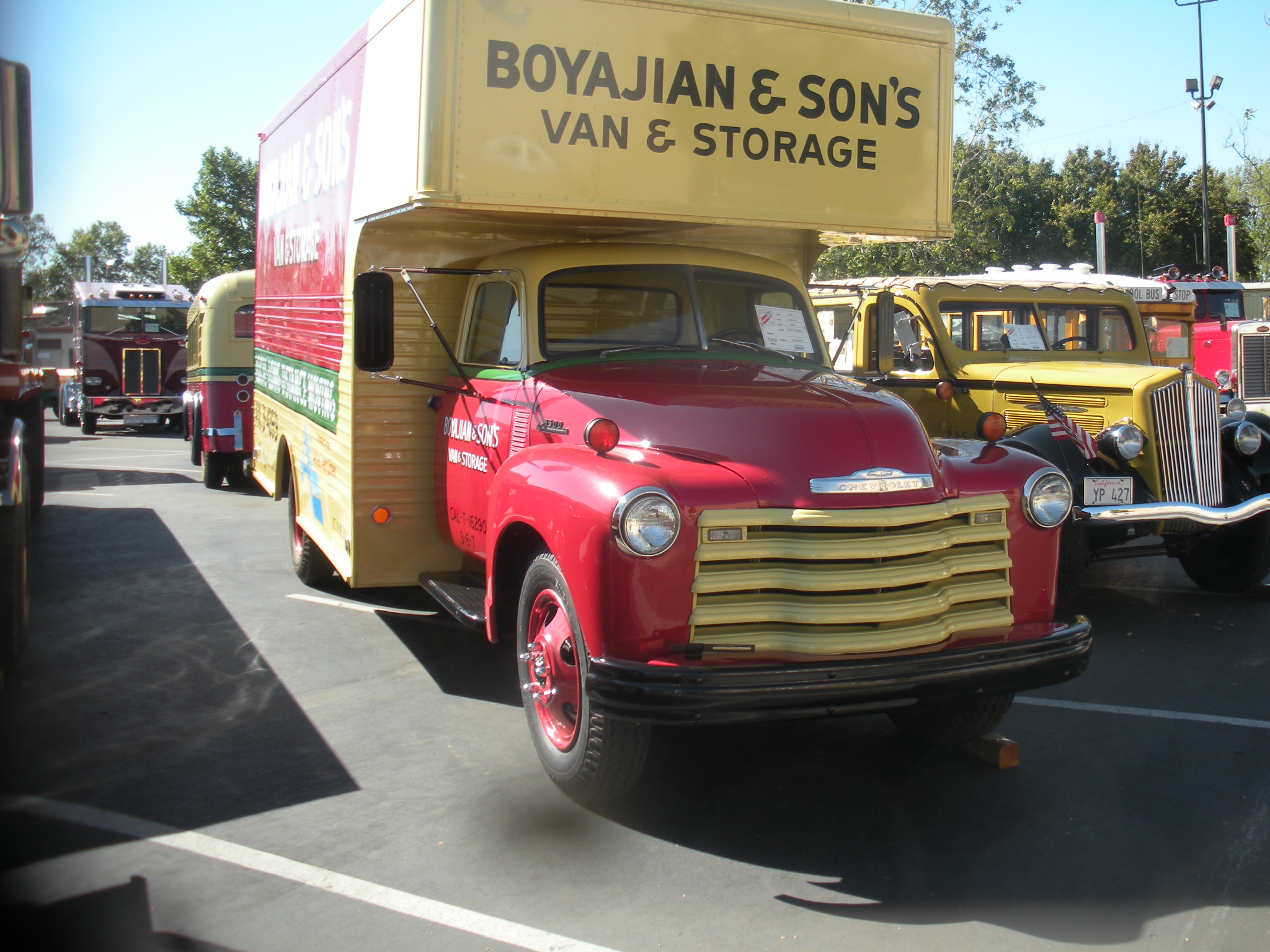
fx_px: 1284
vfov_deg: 40.7
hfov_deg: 52.6
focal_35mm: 35
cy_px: 476
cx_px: 635
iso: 64
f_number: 3.5
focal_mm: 6.3
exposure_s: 1/260
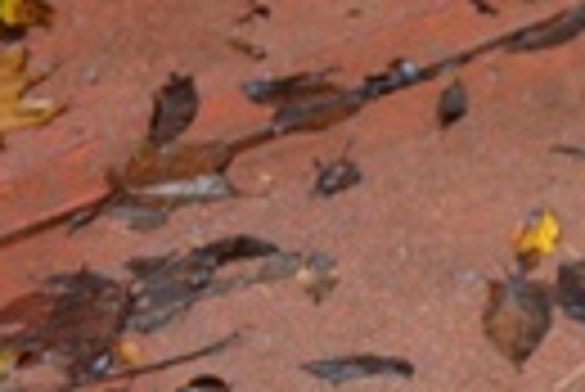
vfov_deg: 7.5
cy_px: 568
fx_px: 2928
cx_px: 1228
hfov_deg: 10.4
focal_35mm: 180
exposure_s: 1/80
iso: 400
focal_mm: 26
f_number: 4.5
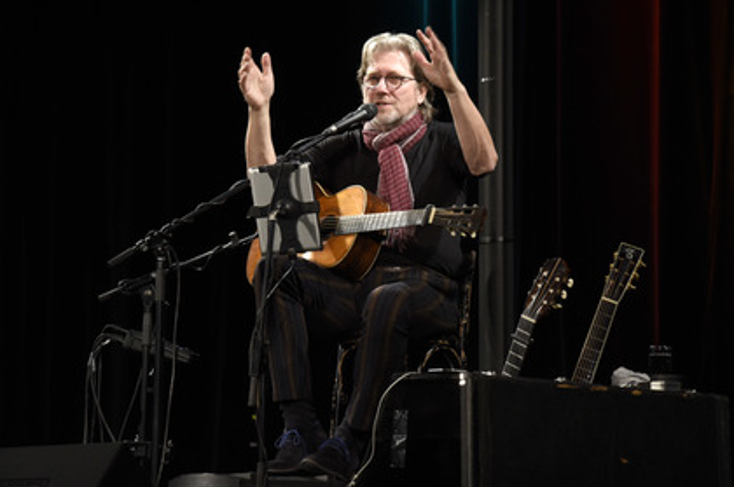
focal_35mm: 129
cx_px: 357
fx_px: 2627
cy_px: 239
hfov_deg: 15.9
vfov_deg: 10.6
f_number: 6.3
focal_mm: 120
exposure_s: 1/60
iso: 1000
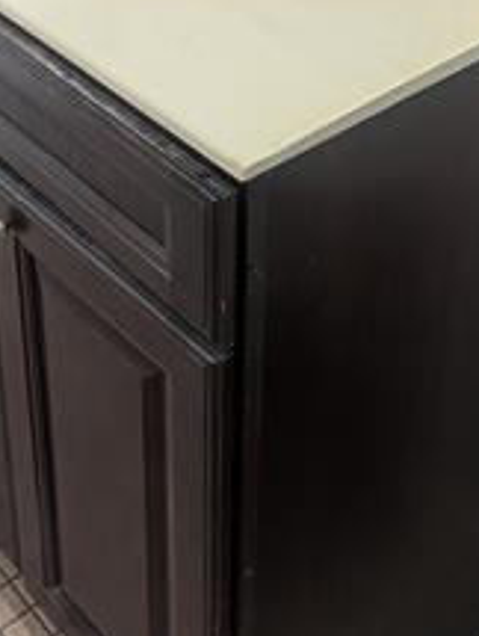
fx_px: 1232
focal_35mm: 67
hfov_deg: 21.7
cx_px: 96
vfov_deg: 26.8
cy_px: -47
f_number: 1.68
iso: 591
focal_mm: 6.9
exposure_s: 1/120
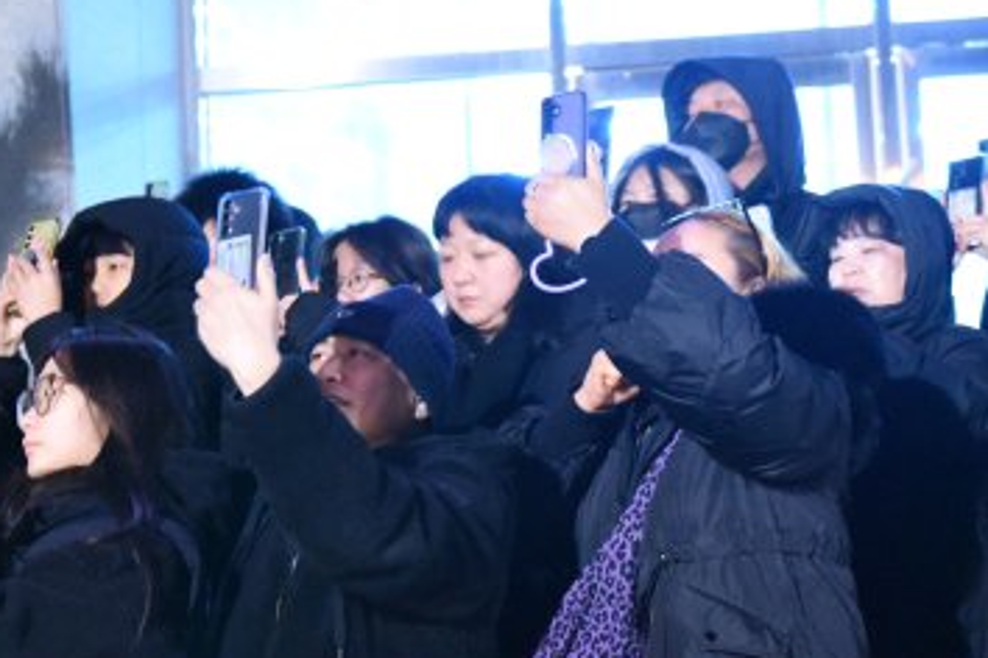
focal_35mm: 95
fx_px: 2607
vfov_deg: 14.4
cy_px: 326
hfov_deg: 21.4
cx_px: 366
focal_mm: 42
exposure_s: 1/20
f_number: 2.8
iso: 12800
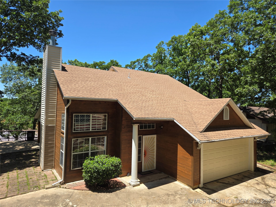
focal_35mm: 23
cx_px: 138
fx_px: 183
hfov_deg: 73.9
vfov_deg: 58.9
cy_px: 104
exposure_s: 1/1117
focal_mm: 5.4
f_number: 1.8
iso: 25
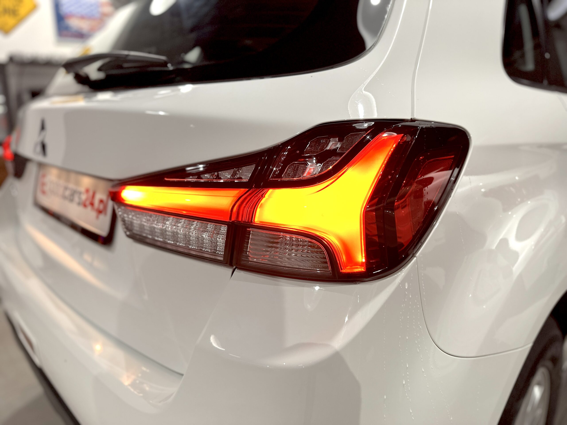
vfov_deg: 56.8
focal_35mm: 24
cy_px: 212
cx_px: 284
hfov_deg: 71.6
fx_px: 393
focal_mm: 6.86
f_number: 1.78
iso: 125
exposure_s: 1/50
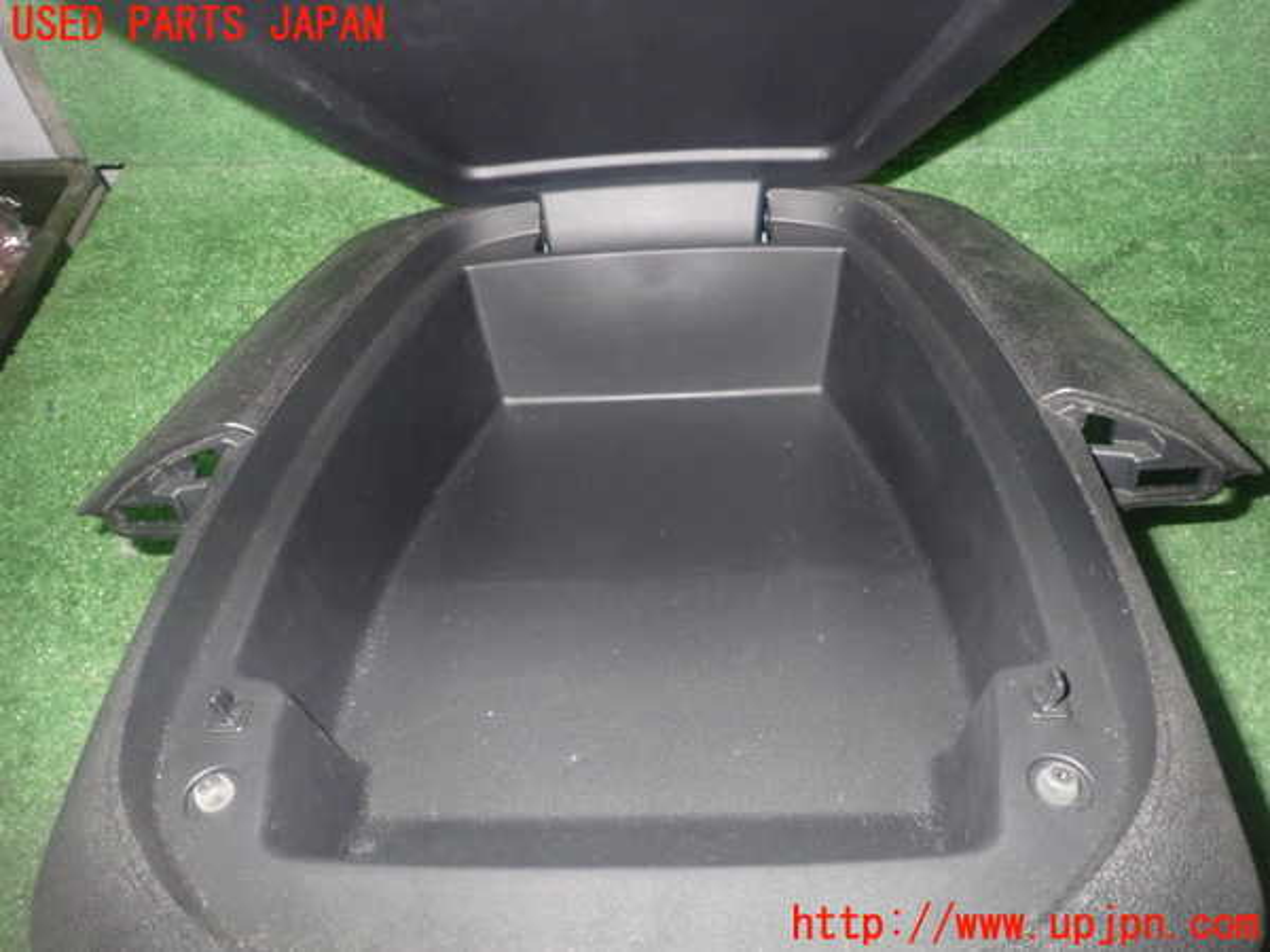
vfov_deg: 54.9
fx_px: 917
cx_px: 635
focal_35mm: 25
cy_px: 476
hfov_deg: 69.4
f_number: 5.6
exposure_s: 1/30
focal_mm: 4.5
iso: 800
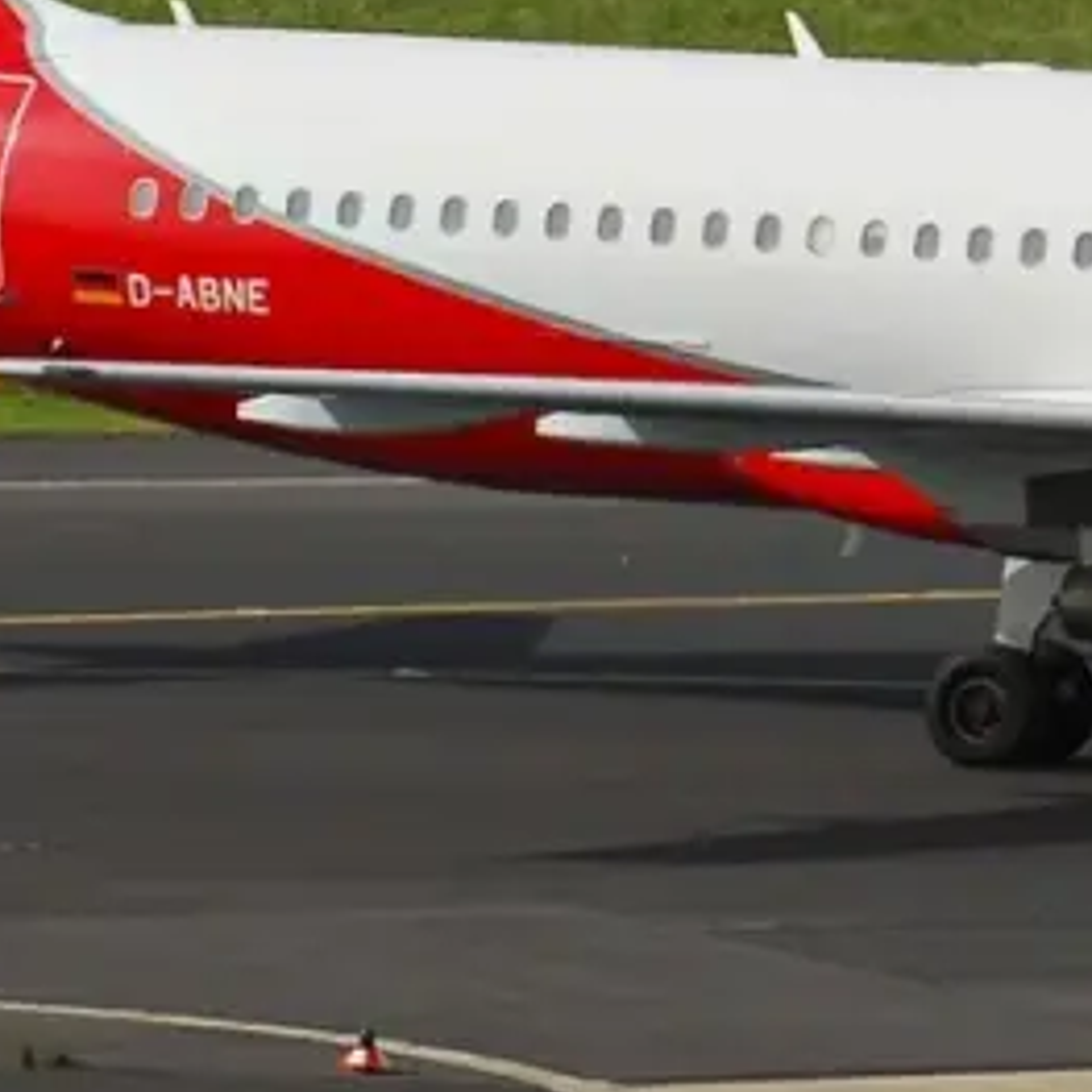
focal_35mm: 557
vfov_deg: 3.1
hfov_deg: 3.1
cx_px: 1034
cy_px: 264
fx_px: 19880
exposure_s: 1/500
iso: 200
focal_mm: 112
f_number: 8
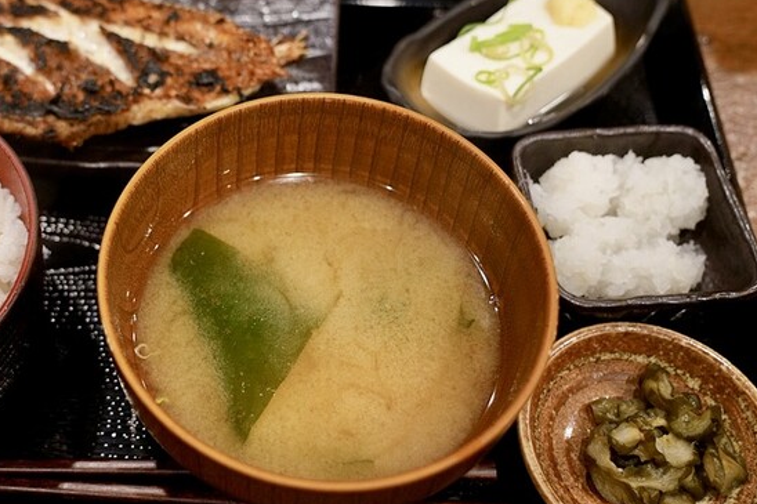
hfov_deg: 42.4
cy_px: 217
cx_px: 195
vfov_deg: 29.8
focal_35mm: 45
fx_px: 946
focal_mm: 29
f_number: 4
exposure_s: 1/30
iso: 500
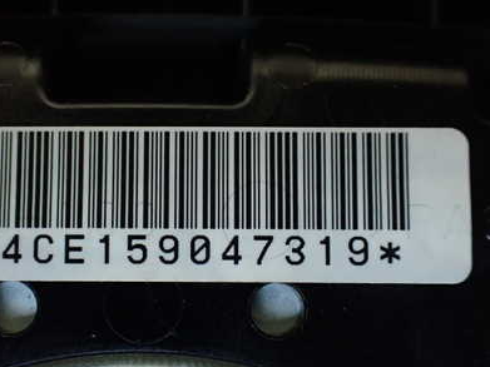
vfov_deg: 31.4
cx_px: 168
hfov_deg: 40.8
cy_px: 220
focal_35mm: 46
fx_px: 651
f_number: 2.3
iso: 800
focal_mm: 5.4
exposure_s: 1/60
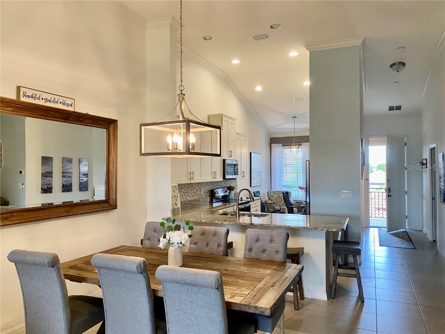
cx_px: 222
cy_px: 167
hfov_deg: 67.3
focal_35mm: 26
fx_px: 334
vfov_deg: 53.1
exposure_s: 1/60
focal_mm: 4.25
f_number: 1.8
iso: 125
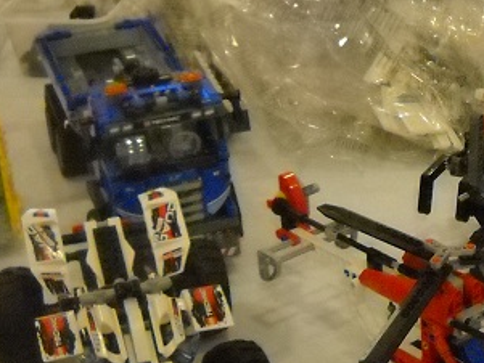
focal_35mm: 109
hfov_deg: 17.3
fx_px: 1525
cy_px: 198
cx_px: 561
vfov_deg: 13.6
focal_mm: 6.72
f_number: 3.1
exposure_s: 1/114
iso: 800
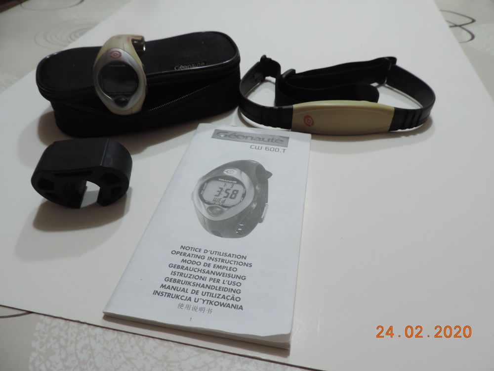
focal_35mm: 24
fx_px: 343
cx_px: 247
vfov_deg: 56.8
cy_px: 186
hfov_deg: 71.6
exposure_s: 1/30
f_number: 3
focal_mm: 4.3
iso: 250
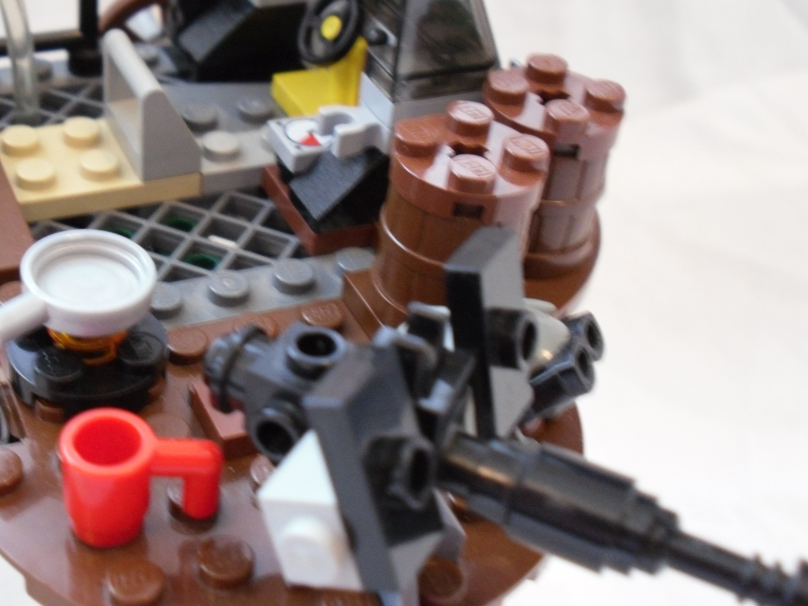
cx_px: 253
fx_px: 1237
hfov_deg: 35.7
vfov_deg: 27.5
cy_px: 262
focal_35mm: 53
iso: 400
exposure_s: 1/7
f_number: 3
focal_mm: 6.3
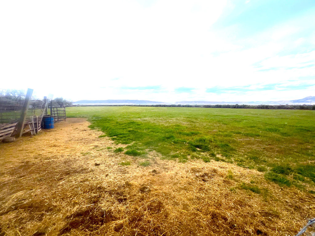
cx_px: 158
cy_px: 118
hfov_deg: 102.1
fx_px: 127
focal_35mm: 14
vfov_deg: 85.7
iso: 32
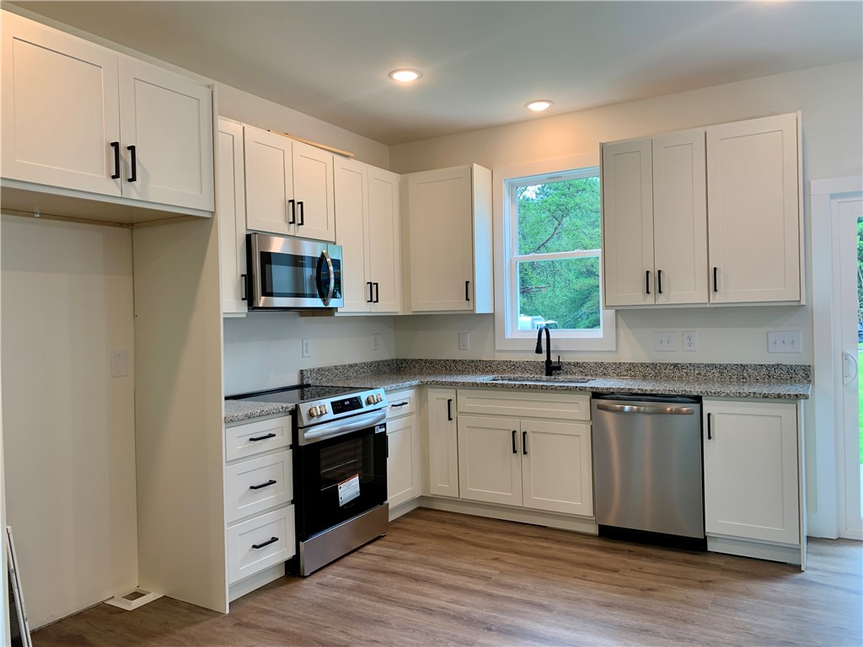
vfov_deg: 53.1
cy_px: 324
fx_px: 648
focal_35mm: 26
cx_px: 432
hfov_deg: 67.3
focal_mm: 4.25
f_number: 1.8
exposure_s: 1/120
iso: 80
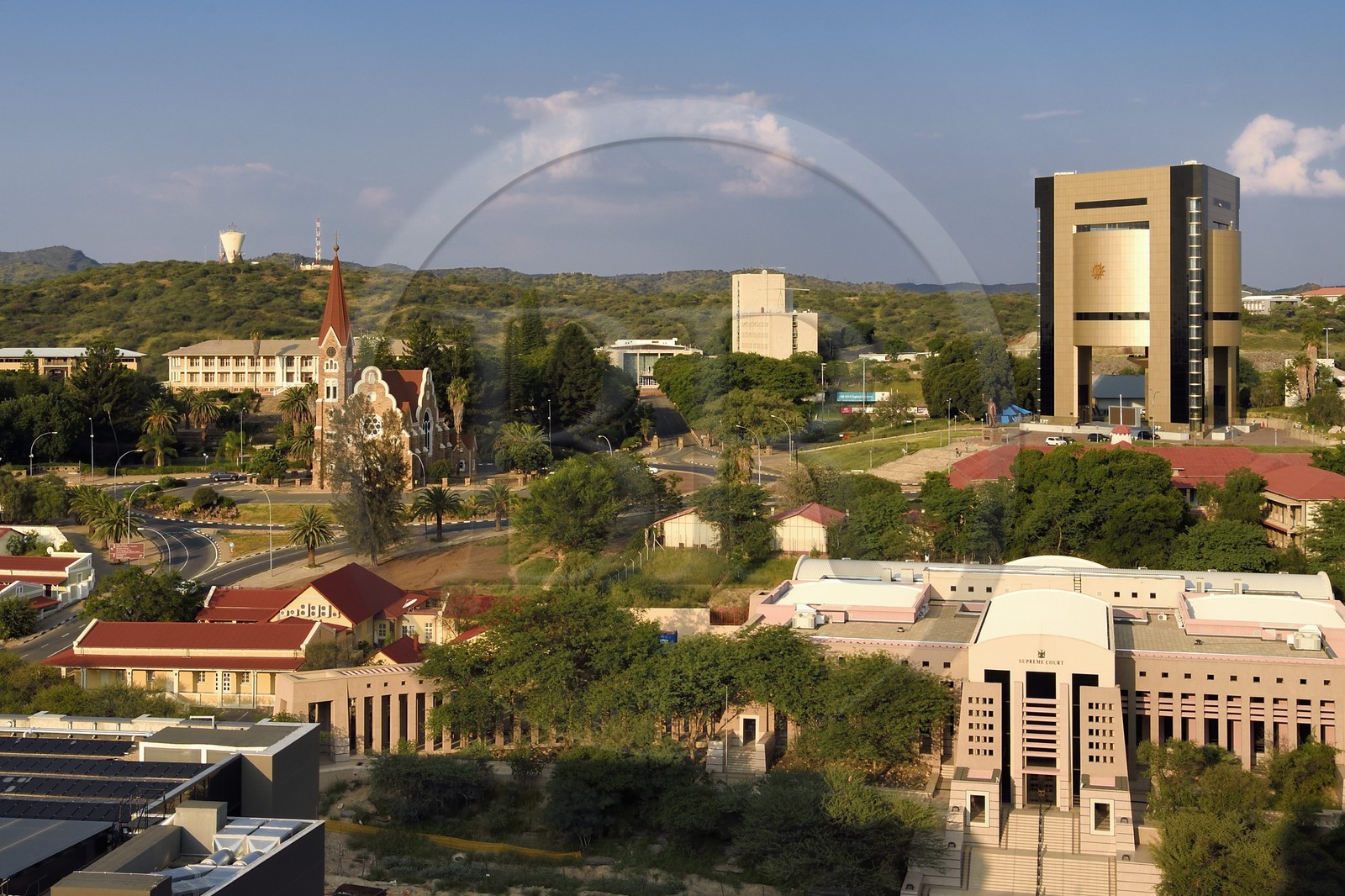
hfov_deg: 50.7
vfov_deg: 35.0
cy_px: 448
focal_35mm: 38
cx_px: 672
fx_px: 1419
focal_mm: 38
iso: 200
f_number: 13
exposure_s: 1/320
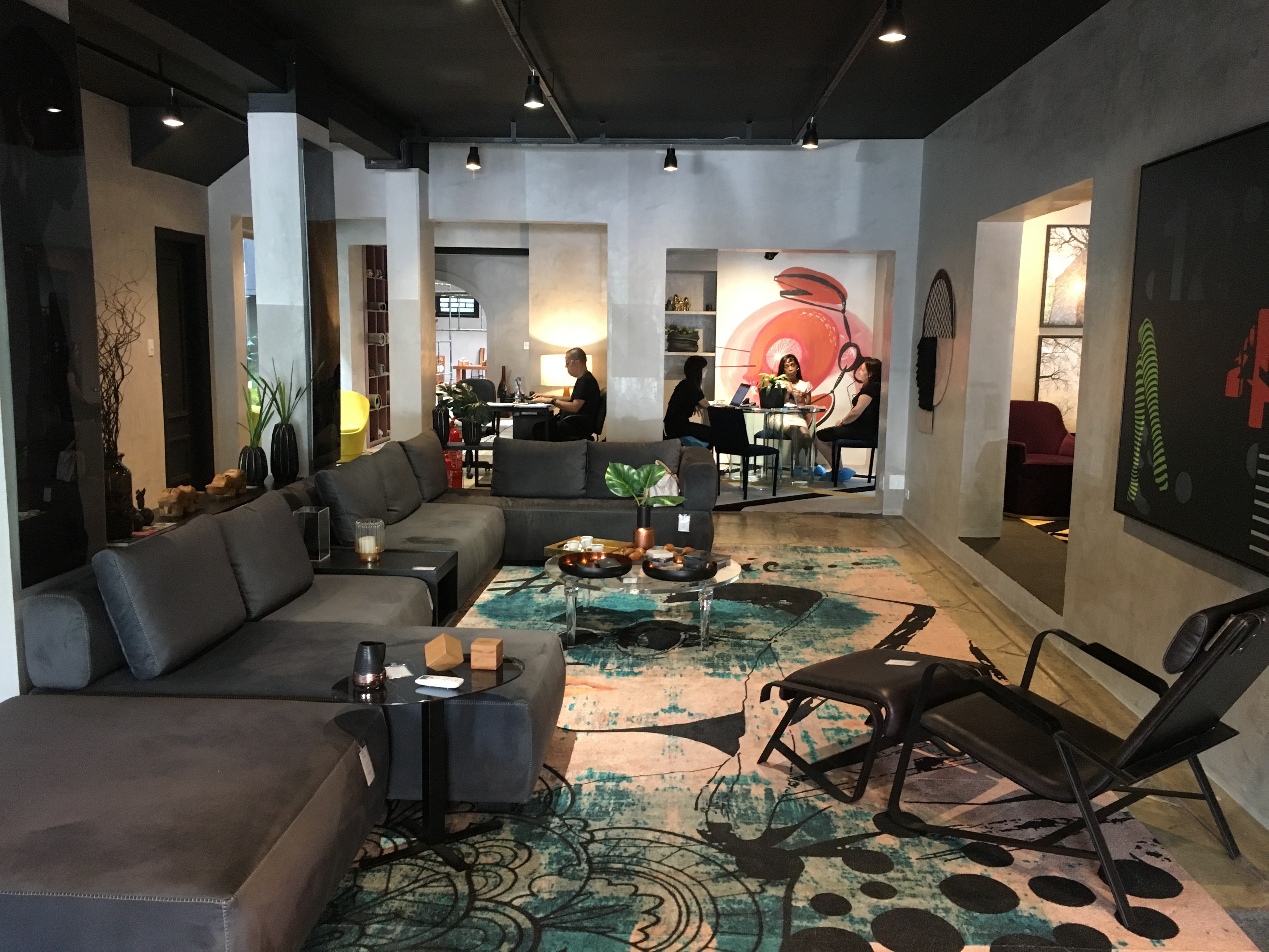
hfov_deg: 61.7
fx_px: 1063
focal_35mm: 29
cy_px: 476
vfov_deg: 48.2
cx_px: 634
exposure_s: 1/24
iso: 200
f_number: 2.2
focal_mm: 4.15
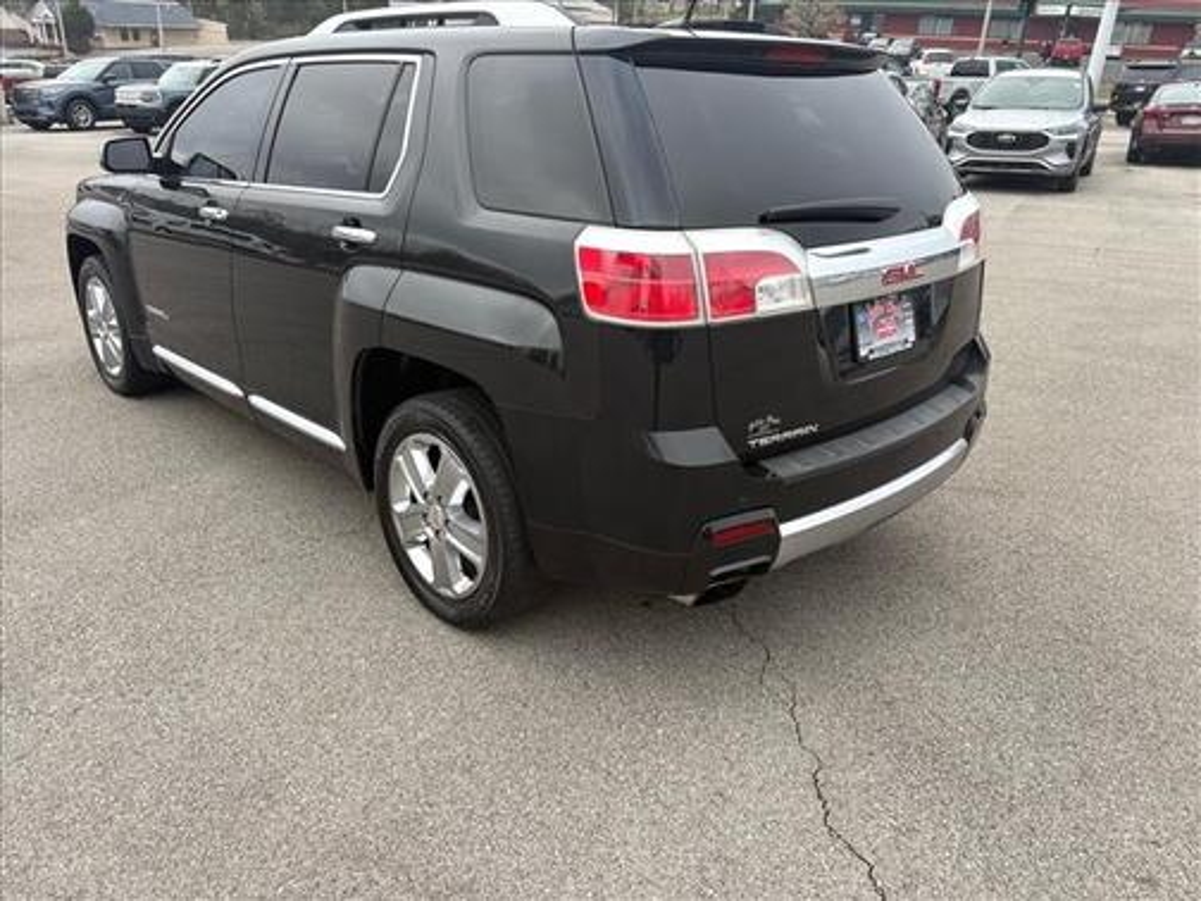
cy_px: 450
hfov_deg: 67.3
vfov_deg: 53.1
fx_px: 902
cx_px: 600
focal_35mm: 26
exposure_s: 1/561
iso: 50
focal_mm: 5.96
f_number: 1.6
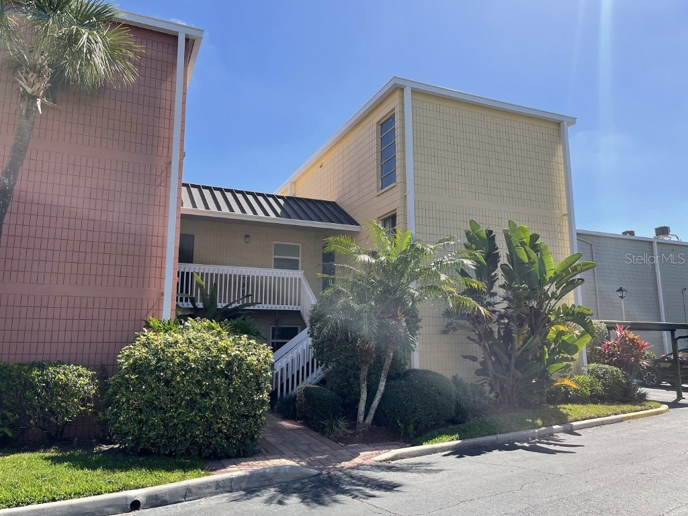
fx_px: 517
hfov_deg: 67.3
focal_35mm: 26
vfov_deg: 53.1
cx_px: 344
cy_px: 258
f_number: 1.6
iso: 32
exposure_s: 1/1715
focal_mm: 5.1
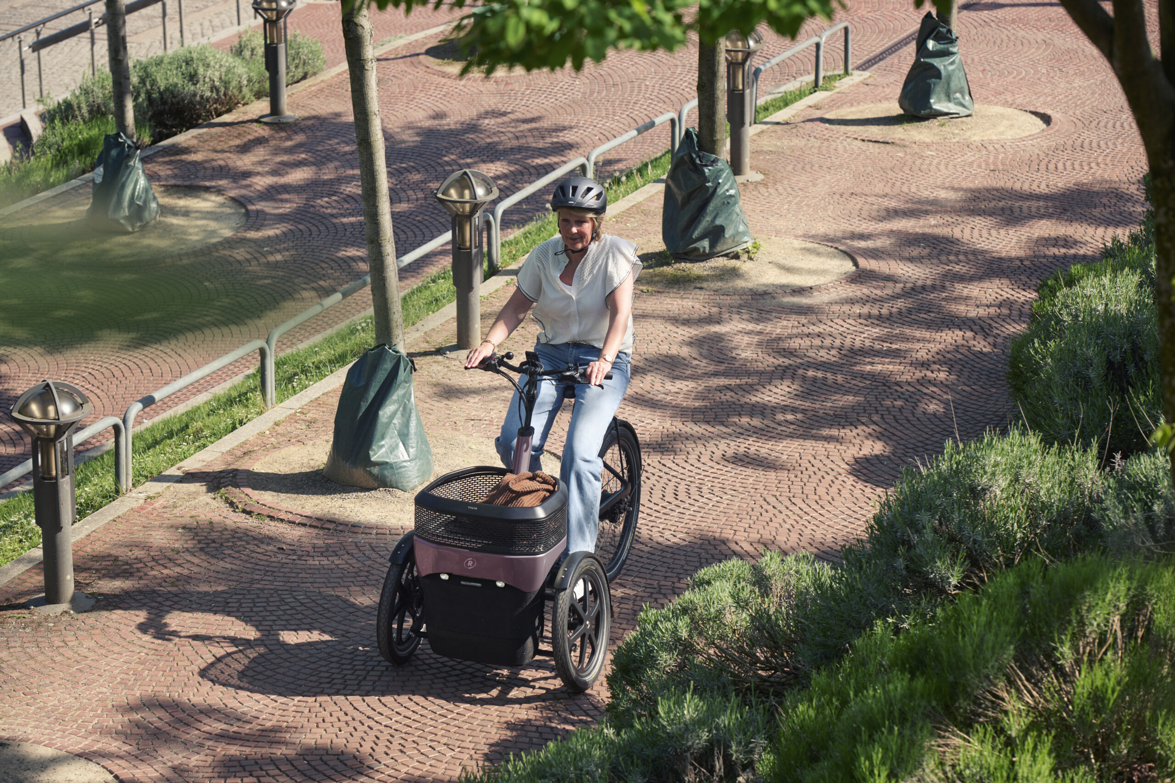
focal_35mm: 120
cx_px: 588
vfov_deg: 11.4
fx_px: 3917
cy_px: 392
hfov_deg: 17.1
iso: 125
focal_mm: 120
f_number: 6.3
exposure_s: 1/320
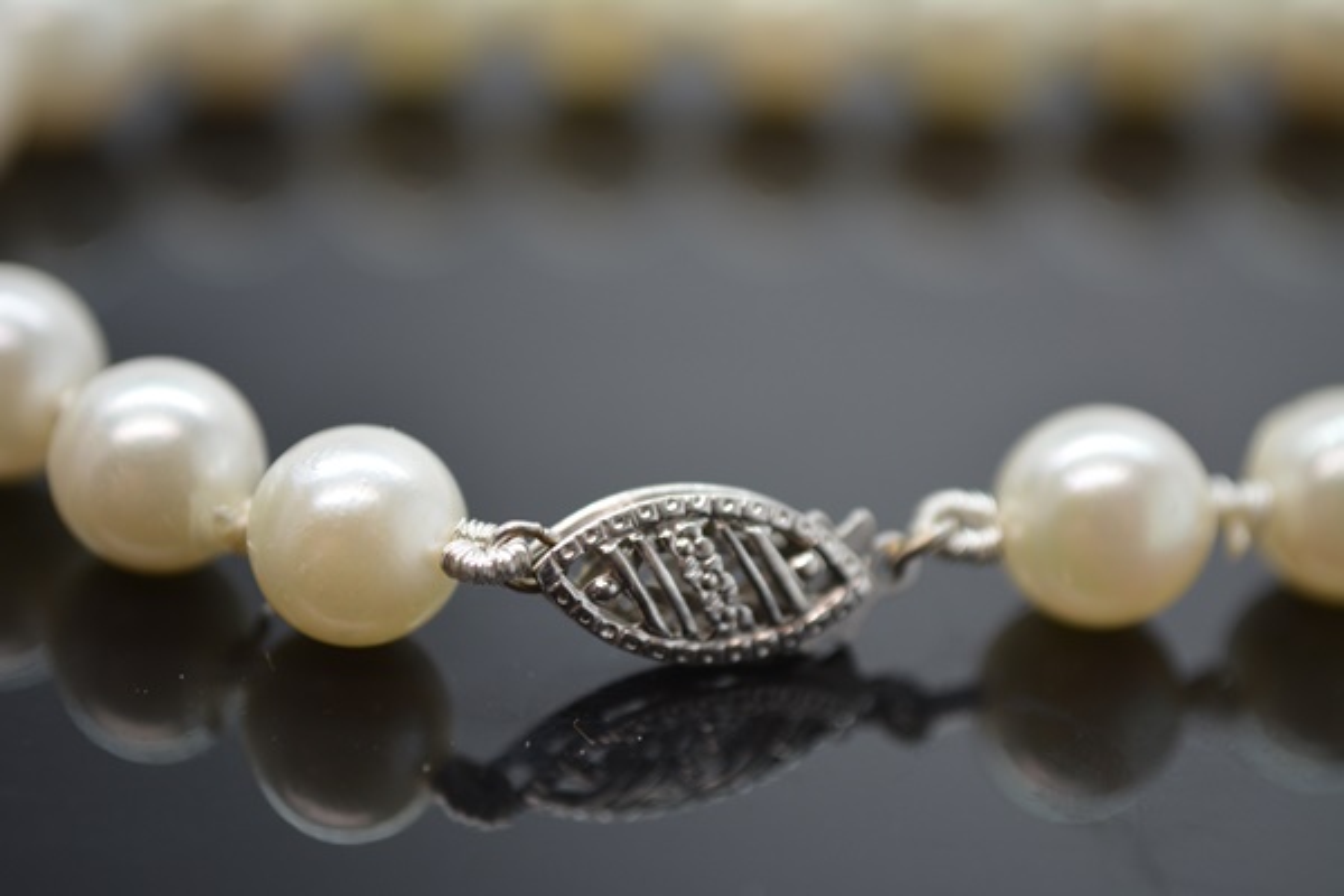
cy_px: 448
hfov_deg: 24.6
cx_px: 672
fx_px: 3080
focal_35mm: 82
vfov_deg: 16.6
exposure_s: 1/60
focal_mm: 55
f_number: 5.6
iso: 450
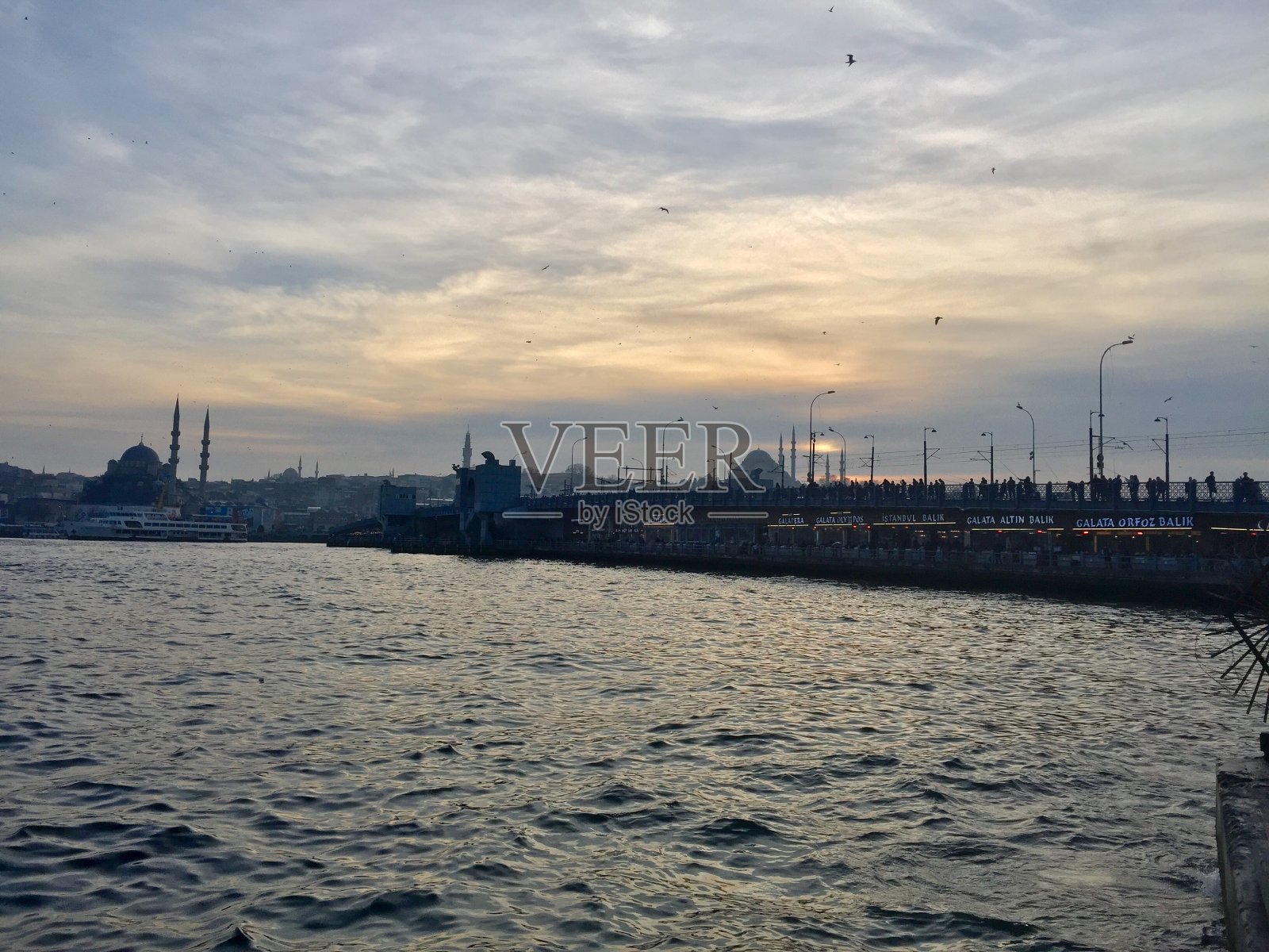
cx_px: 634
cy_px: 476
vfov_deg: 48.2
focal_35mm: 29
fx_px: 1063
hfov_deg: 61.7
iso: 32
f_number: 2.2
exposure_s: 1/1980
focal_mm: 4.15
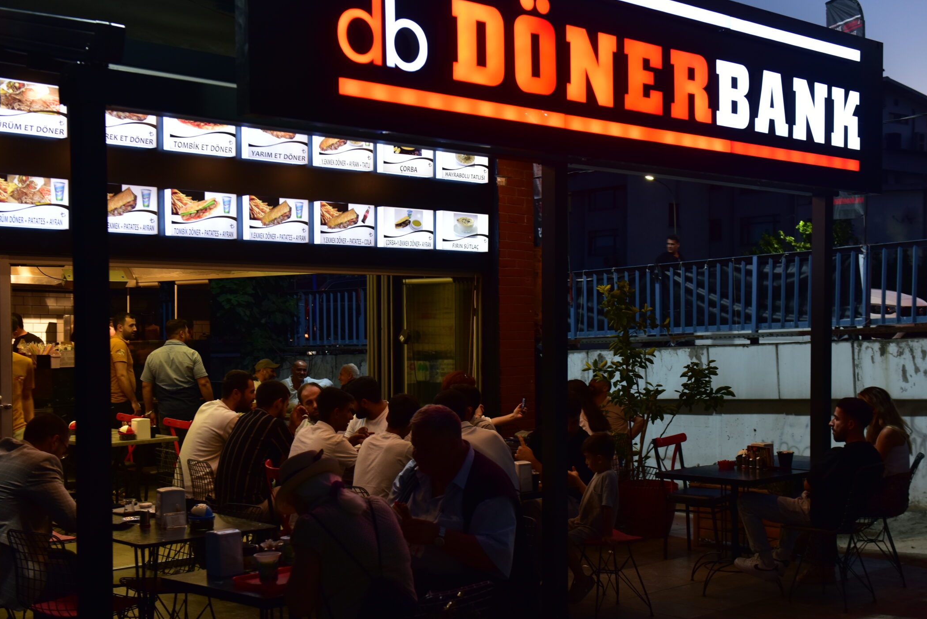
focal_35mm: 49
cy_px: 351
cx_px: 467
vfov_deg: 27.5
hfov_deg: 40.3
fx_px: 1262
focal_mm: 40
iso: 640
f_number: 4.5
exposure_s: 1/80
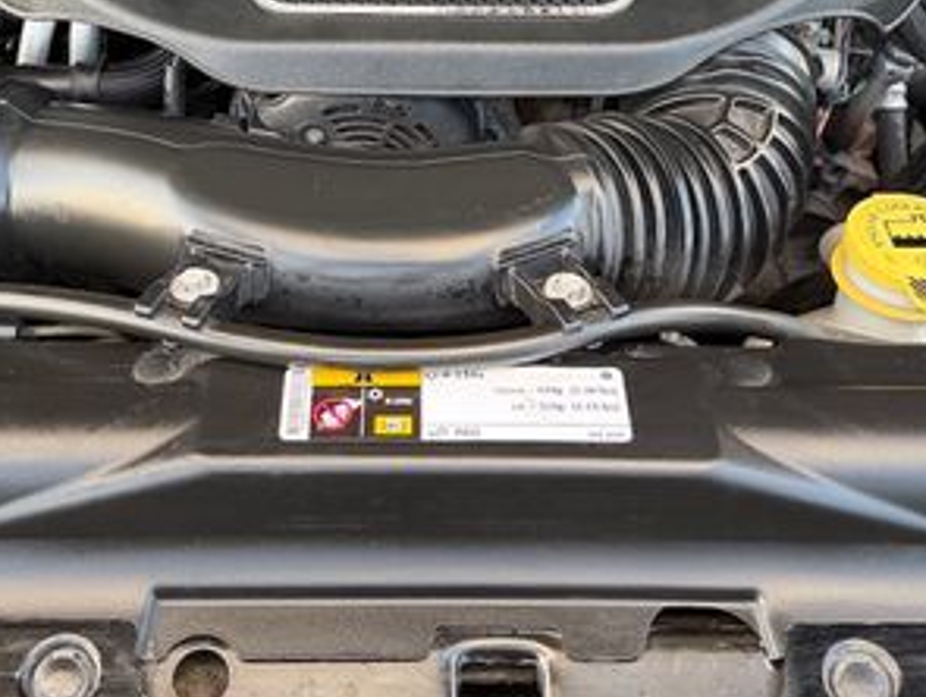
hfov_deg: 36.7
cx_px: 386
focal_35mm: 52
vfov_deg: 27.1
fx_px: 1393
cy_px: 72
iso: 200
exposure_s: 1/96
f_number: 1.78
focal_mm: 6.76
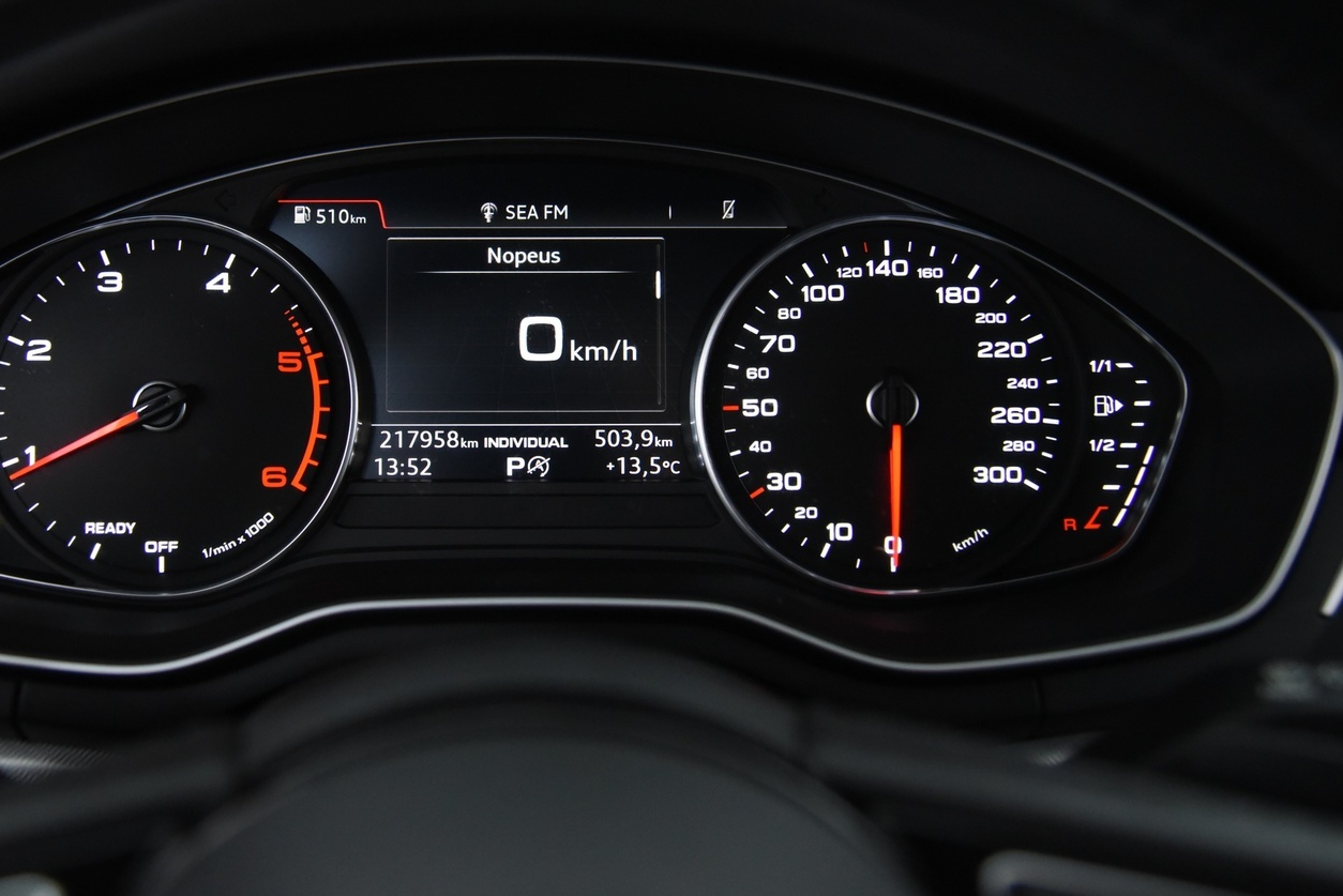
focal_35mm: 40
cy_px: 333
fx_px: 1493
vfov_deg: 33.3
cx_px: 525
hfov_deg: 48.1
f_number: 4
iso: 4000
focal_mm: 31
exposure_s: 1/40
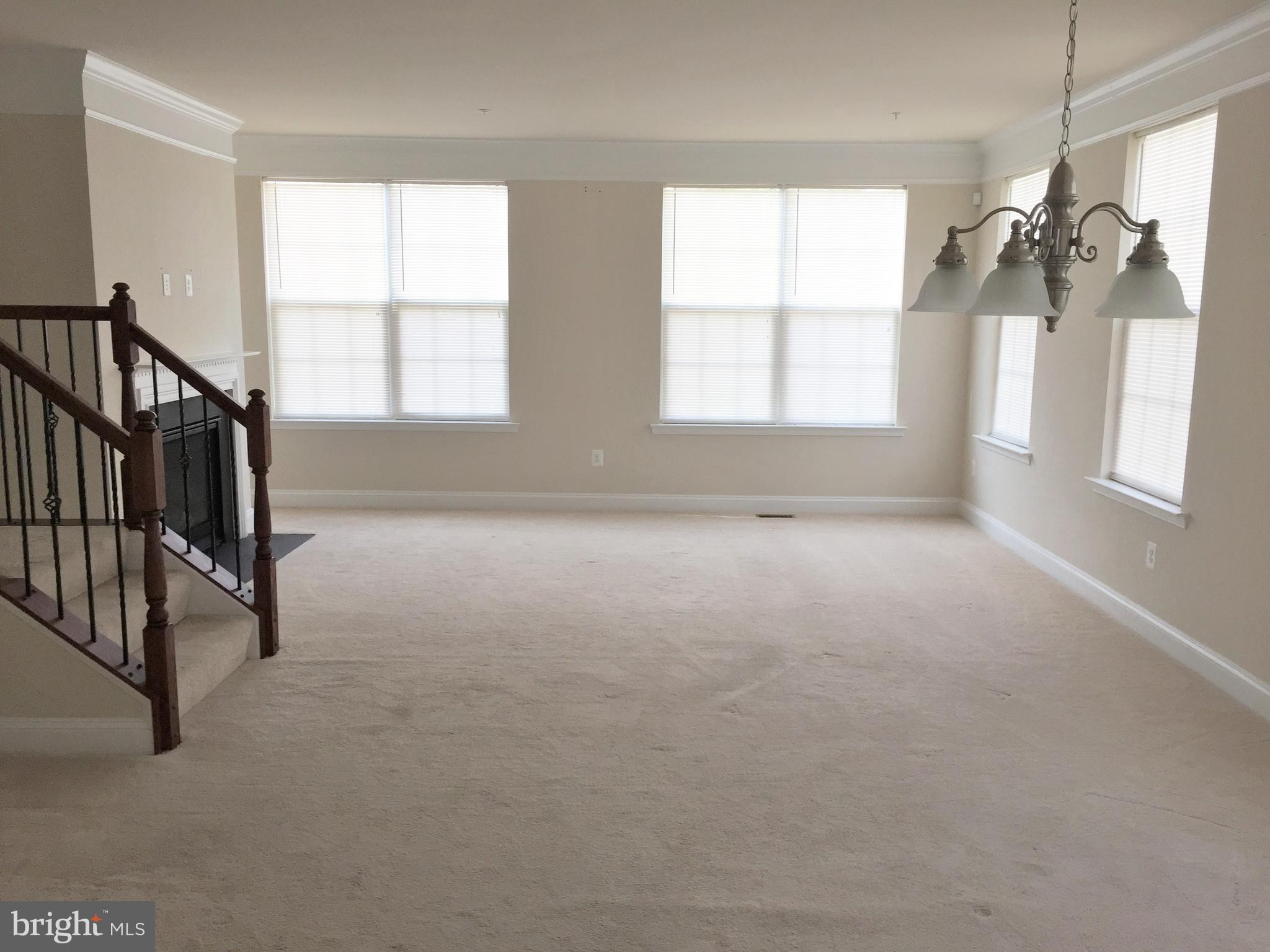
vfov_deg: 48.2
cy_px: 476
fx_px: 1064
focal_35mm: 29
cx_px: 635
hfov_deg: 61.7
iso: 50
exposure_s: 1/120
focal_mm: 4.15
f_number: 2.2
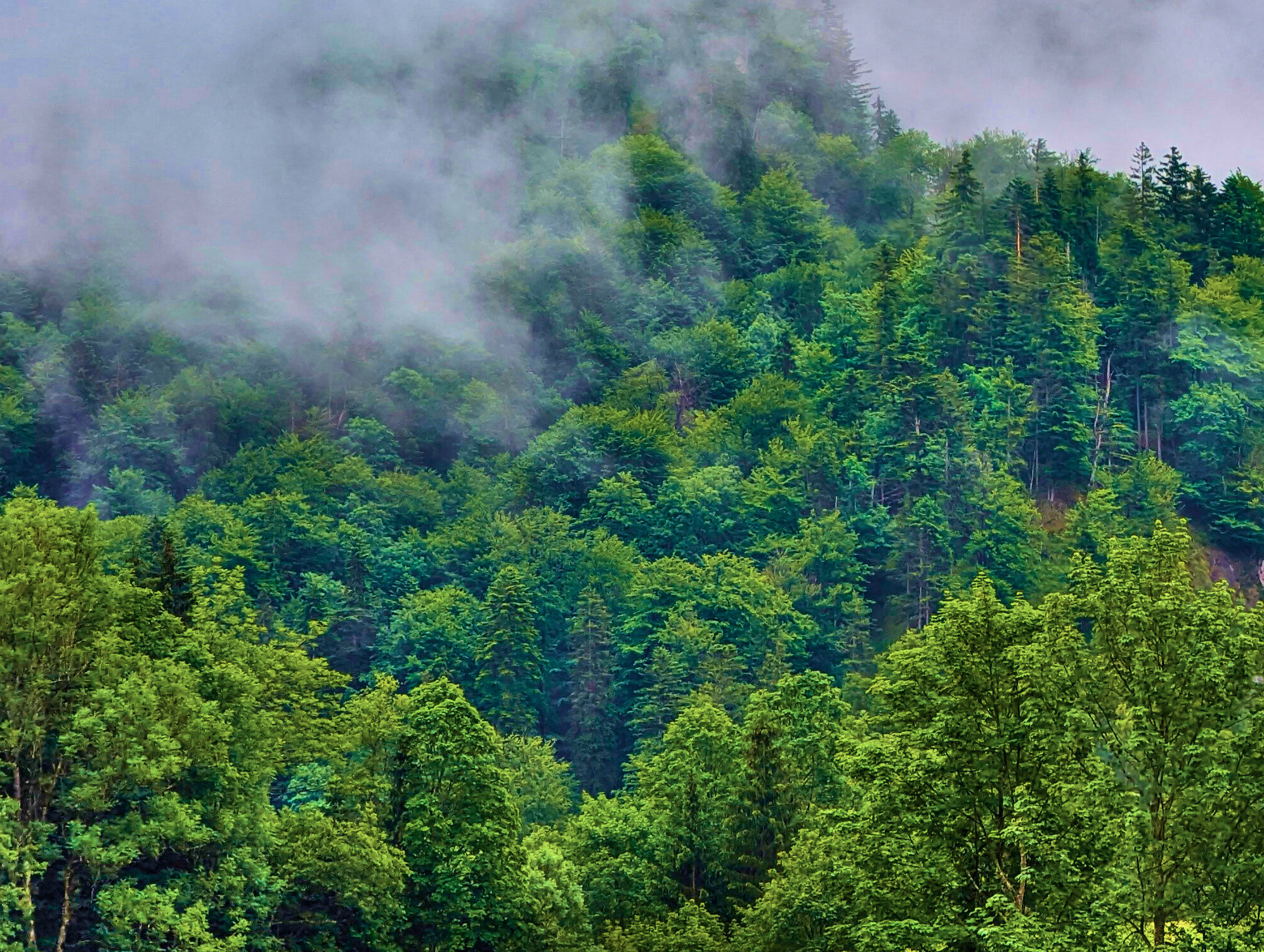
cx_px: 1251
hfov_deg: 9.1
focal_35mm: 217
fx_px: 7936
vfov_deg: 6.8
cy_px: 58
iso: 38
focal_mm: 19
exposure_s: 1/171
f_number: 3.5
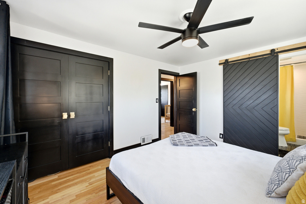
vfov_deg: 78.5
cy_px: 102
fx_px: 125
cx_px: 153
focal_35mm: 15
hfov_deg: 101.5
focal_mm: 14.7
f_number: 5.6
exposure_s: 1/2500
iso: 1600
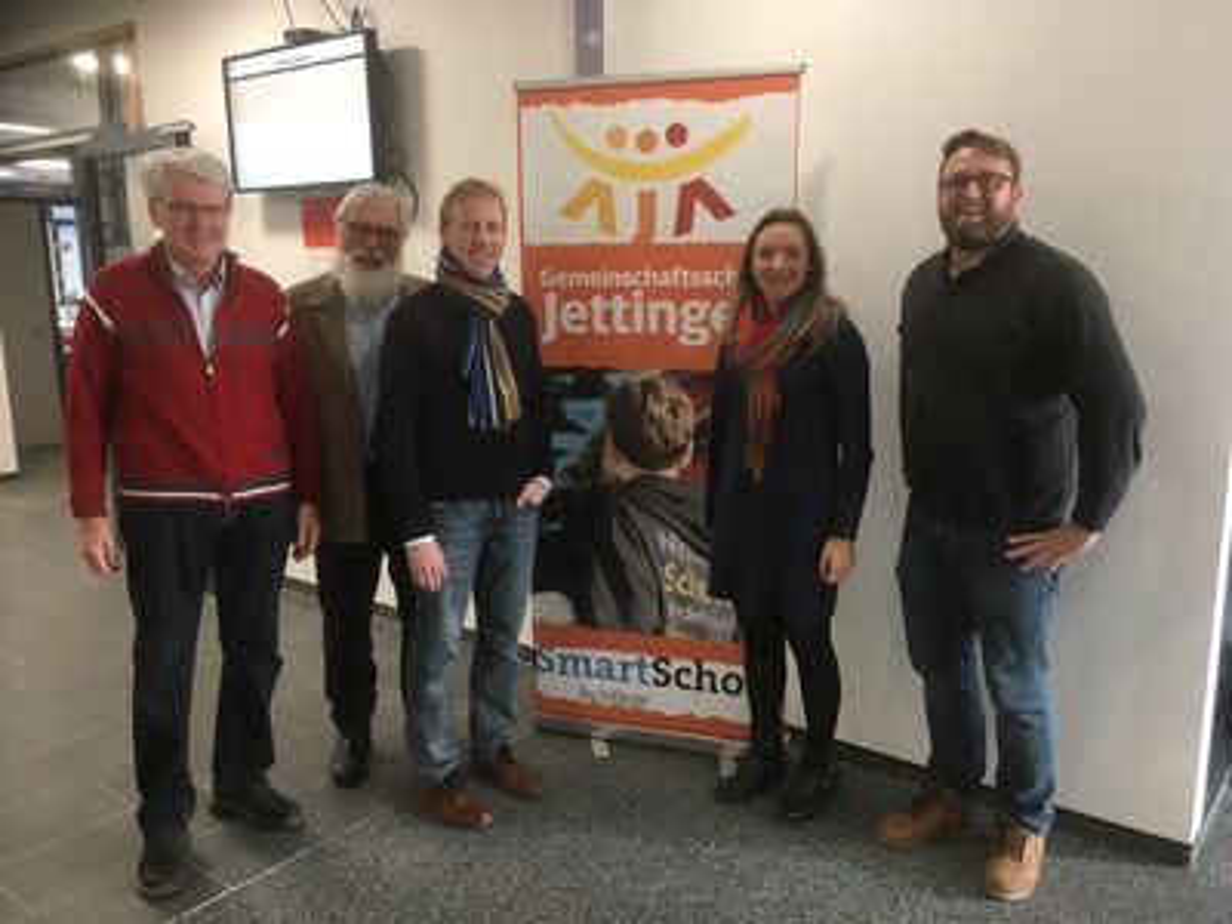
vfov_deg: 48.2
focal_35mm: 29
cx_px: 616
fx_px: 1032
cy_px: 462
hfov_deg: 61.7
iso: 100
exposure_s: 1/33
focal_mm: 4.15
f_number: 2.2
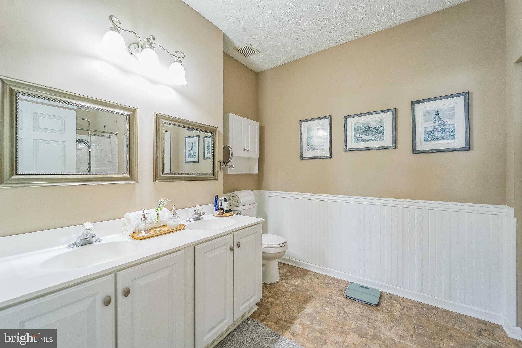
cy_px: 174
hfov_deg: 104.3
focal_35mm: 14
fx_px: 203
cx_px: 261
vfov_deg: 81.2
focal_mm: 14
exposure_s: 1/40
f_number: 5.6
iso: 800
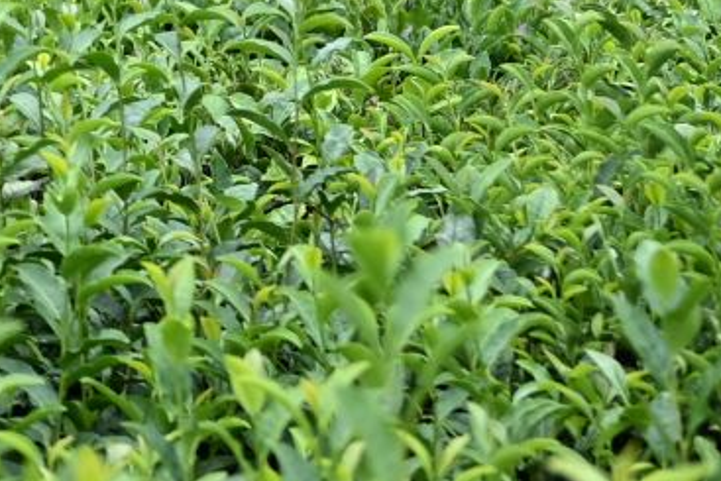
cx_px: -1226
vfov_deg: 6.1
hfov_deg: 8.3
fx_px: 4368
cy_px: -579
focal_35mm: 218
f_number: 4
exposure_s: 1/250
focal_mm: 40
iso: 400
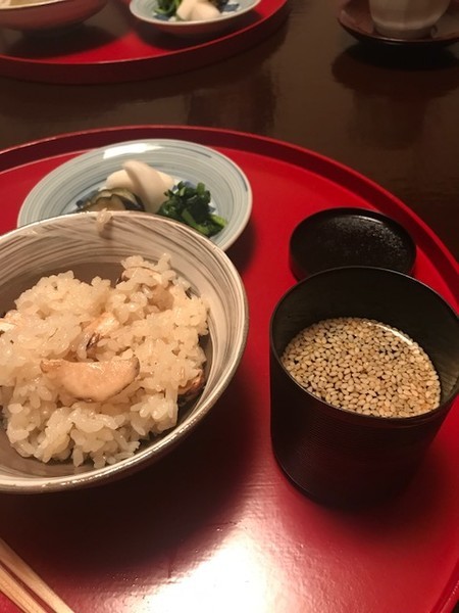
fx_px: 495
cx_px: 230
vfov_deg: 63.4
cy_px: 306
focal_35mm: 28
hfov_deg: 49.7
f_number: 1.8
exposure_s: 1/10
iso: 100
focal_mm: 3.99
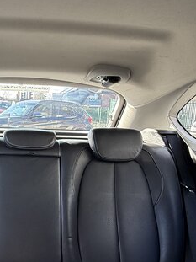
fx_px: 272
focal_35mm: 36
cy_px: 161
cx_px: 26
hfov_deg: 37.5
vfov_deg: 50.9
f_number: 2.2
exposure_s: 1/99
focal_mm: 2.22
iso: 100
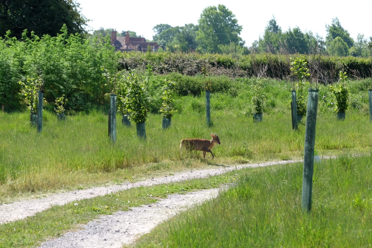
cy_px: 113
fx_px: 1684
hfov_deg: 12.6
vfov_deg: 8.4
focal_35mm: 163
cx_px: 192
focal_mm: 88.2
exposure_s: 1/240
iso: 200
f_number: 5.6
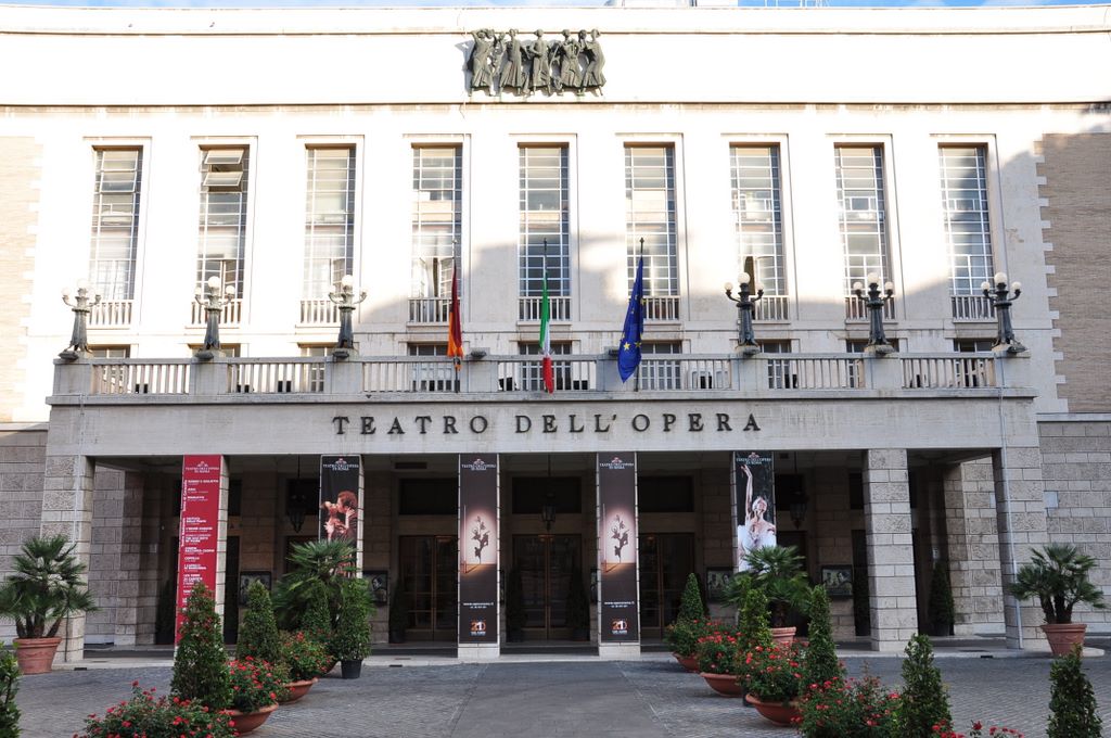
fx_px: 1017
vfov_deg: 39.9
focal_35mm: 33
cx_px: 556
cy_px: 369
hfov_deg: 57.3
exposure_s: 1/100
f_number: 9
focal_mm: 22
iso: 200
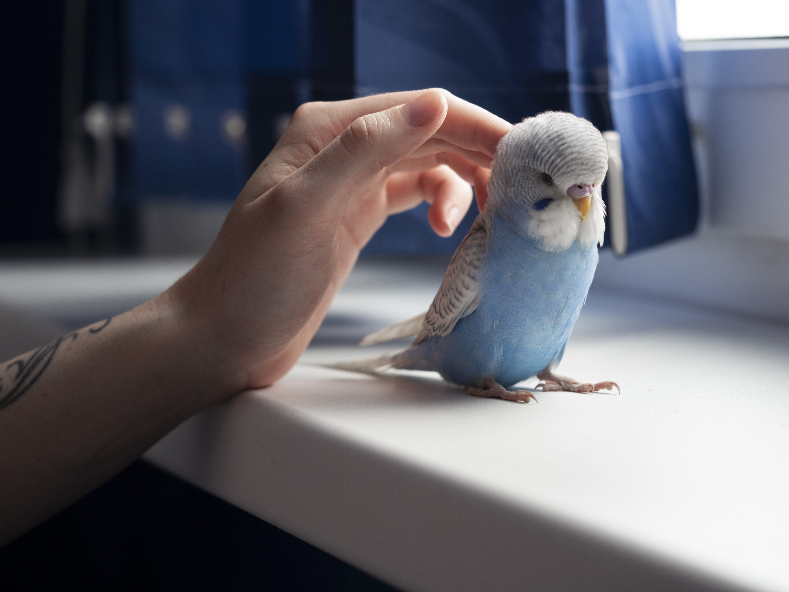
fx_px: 2735
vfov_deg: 12.3
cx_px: 394
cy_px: 296
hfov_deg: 16.4
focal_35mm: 120
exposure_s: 1/125
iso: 400
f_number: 2.8
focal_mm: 60
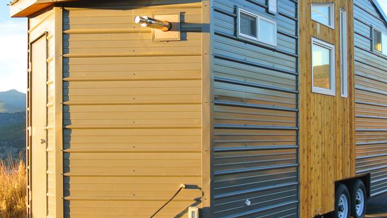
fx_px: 554
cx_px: 203
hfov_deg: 38.5
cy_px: 134
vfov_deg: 22.2
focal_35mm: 54
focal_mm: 11.8
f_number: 3.8
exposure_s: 1/160
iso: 100
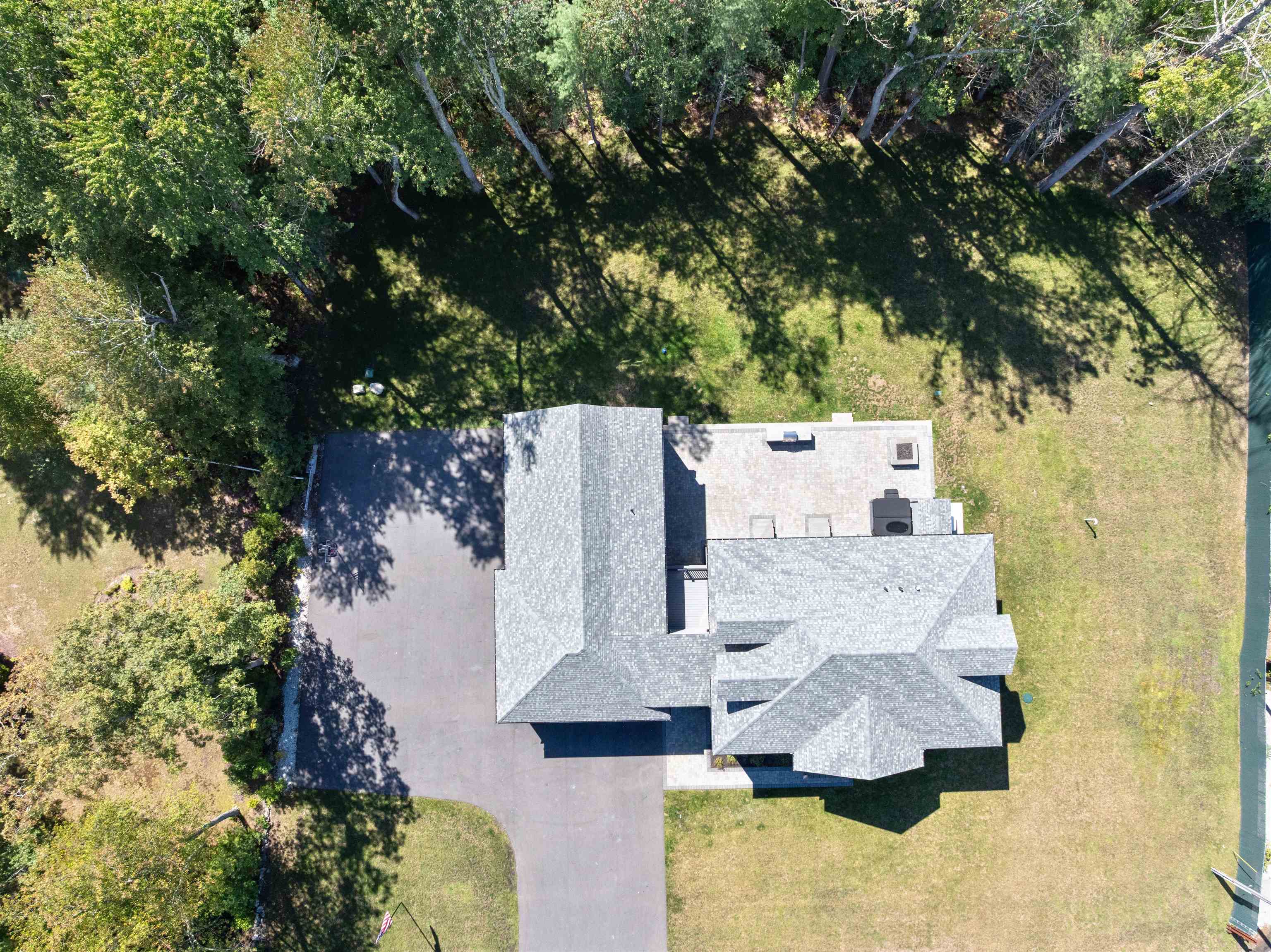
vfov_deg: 56.8
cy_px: 476
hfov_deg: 71.6
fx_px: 881
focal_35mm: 24
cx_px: 636
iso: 200
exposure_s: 1/80
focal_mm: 12.29
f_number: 5.6
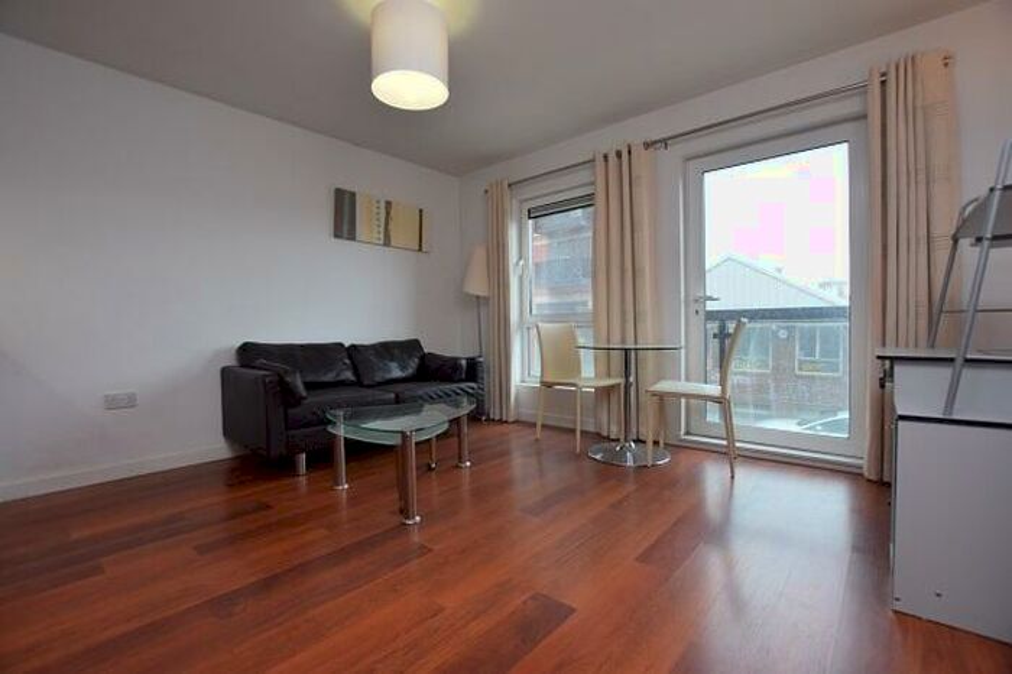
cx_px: 506
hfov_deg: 100.4
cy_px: 337
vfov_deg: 77.3
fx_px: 421
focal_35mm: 15
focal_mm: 10
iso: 400
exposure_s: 1/125
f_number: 5.6
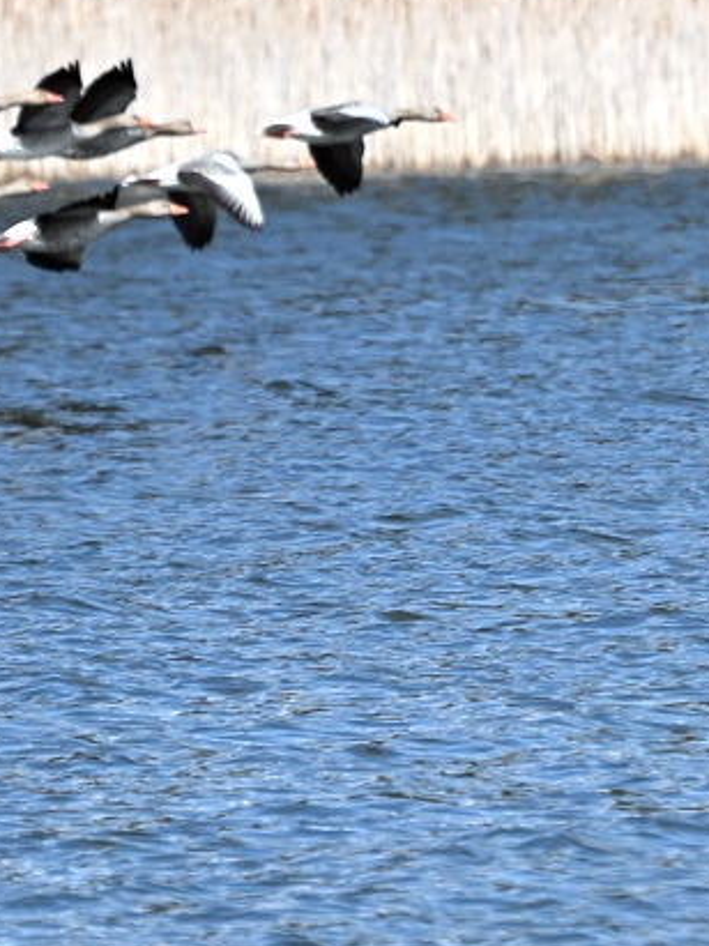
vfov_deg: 1.9
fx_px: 28799
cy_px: 252
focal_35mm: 1054
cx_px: 645
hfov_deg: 1.4
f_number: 5.6
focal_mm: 300
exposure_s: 1/1000
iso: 200
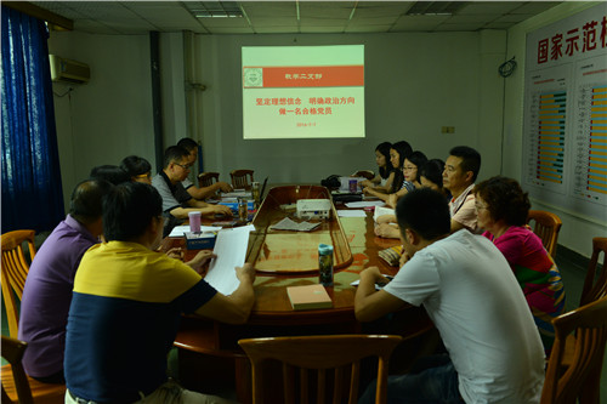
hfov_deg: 58.7
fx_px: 539
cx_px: 304
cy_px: 202
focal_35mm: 32
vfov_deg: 41.1
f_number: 5.6
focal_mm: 32
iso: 800
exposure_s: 1/60
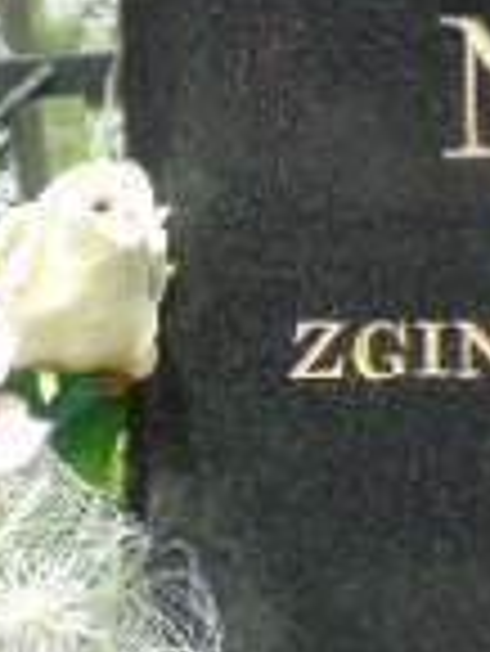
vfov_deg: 3.2
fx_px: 11798
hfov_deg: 2.4
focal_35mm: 626
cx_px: 1124
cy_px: 229
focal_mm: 25
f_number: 4.7
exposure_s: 1/250
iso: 80
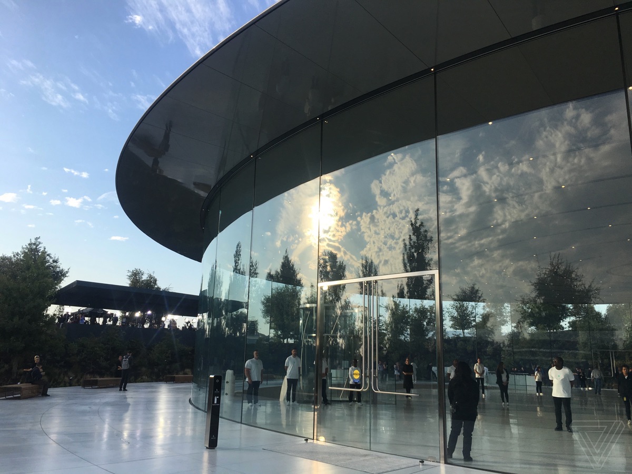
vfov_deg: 48.2
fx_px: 529
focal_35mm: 29
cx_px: 316
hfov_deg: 61.7
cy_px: 237
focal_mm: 4.15
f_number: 2.2
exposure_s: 1/986
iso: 25
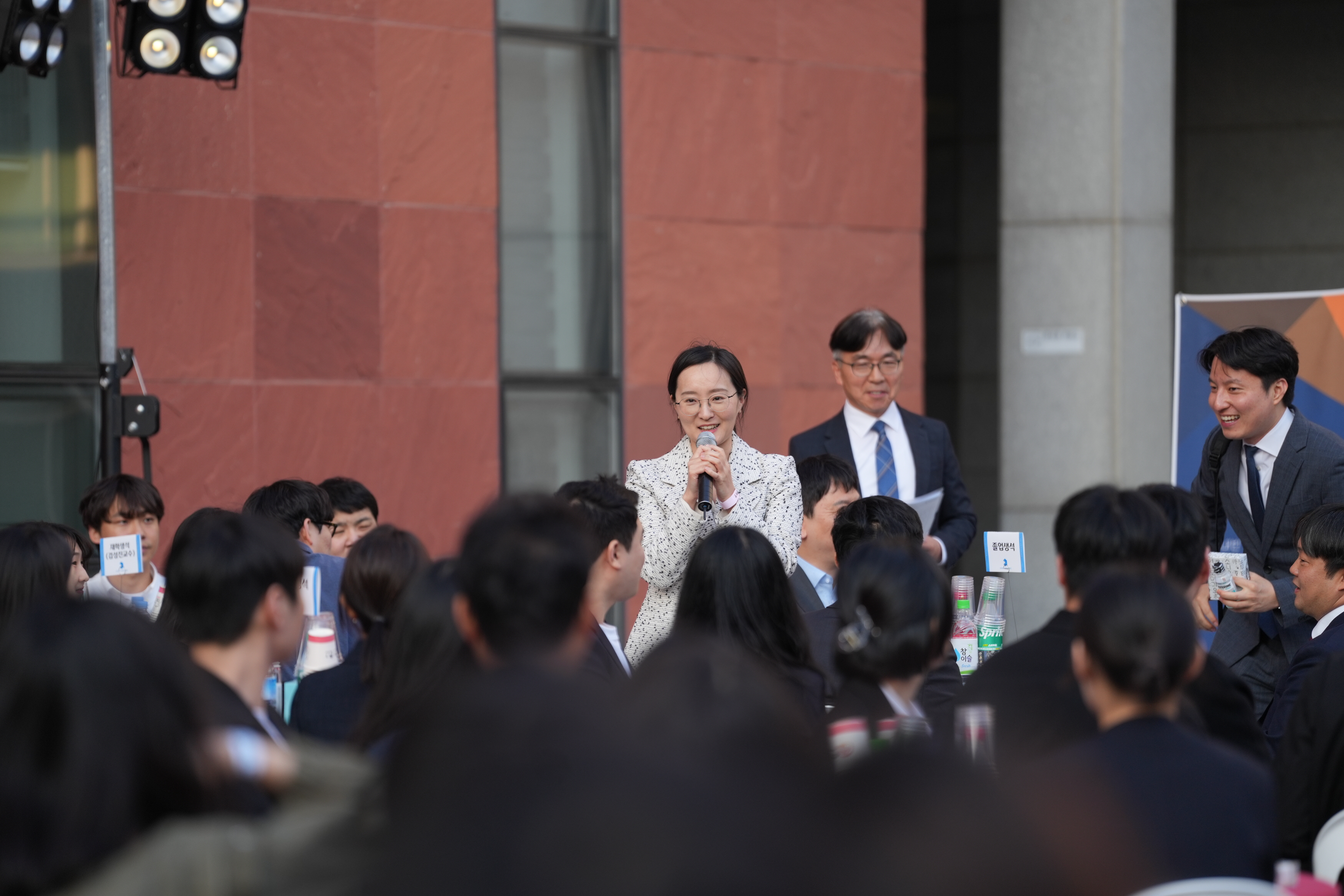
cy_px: 448
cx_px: 672
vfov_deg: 6.9
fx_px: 7466
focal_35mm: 200
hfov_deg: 10.3
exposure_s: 1/640
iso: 250
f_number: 2.8
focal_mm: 200
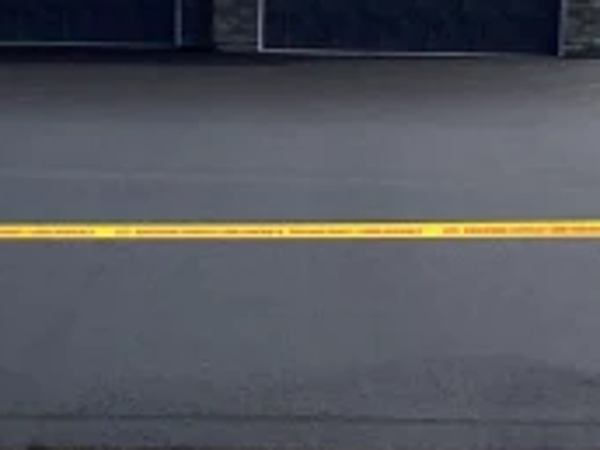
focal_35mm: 144
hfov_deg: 13.7
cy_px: 66
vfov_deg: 10.3
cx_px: 283
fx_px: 2496
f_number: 2.4
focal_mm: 3.3
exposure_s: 1/1431
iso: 25
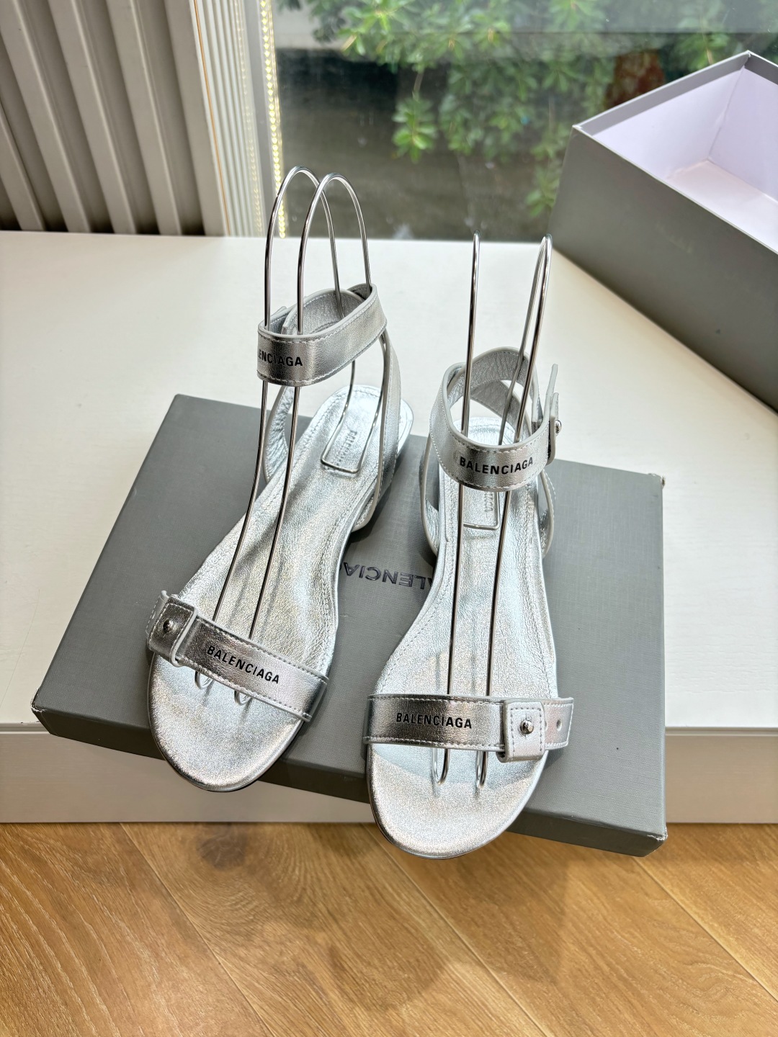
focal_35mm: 26
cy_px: 518
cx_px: 389
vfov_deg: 67.3
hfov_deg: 53.1
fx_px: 779
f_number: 1.6
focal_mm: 5.96
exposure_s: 1/432
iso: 50
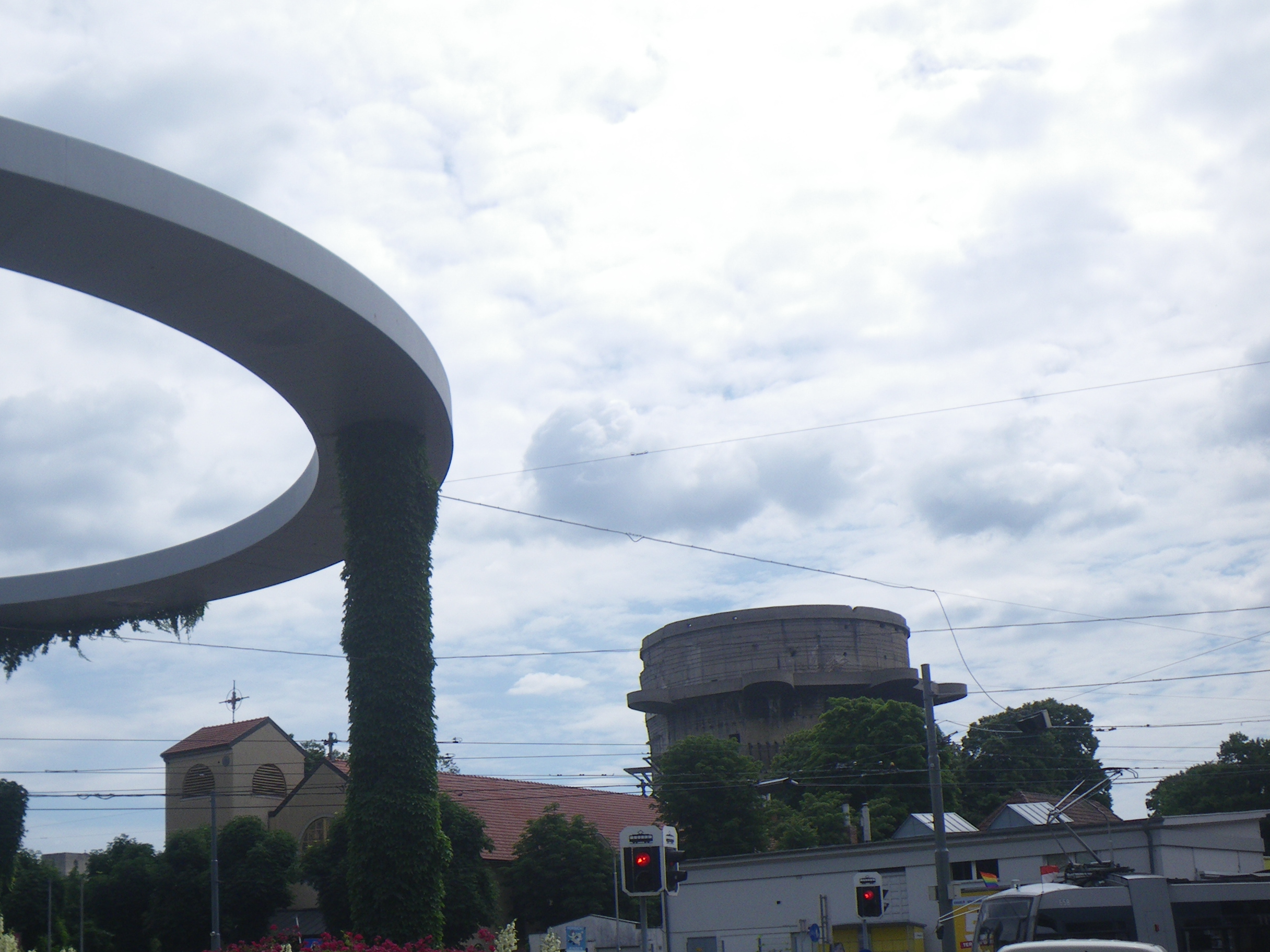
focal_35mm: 42
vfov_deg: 33.9
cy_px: 660
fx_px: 1541
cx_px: 344
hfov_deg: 43.6
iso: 50
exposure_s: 1/800
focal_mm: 5
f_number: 4.2
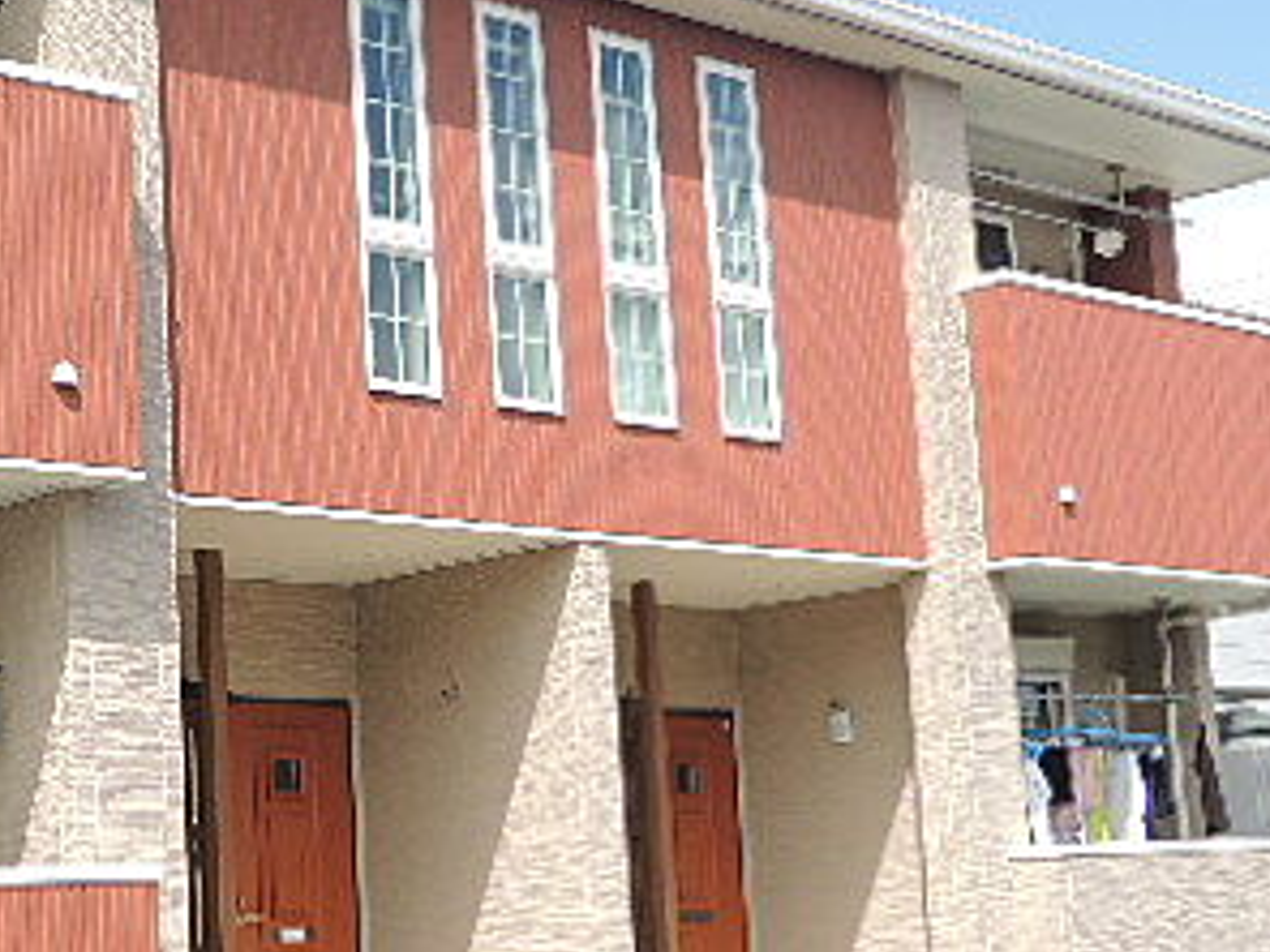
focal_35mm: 67
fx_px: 2458
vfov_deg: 21.9
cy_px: 553
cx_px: 124
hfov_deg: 27.9
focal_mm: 5.5
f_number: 3
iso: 100
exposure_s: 1/640
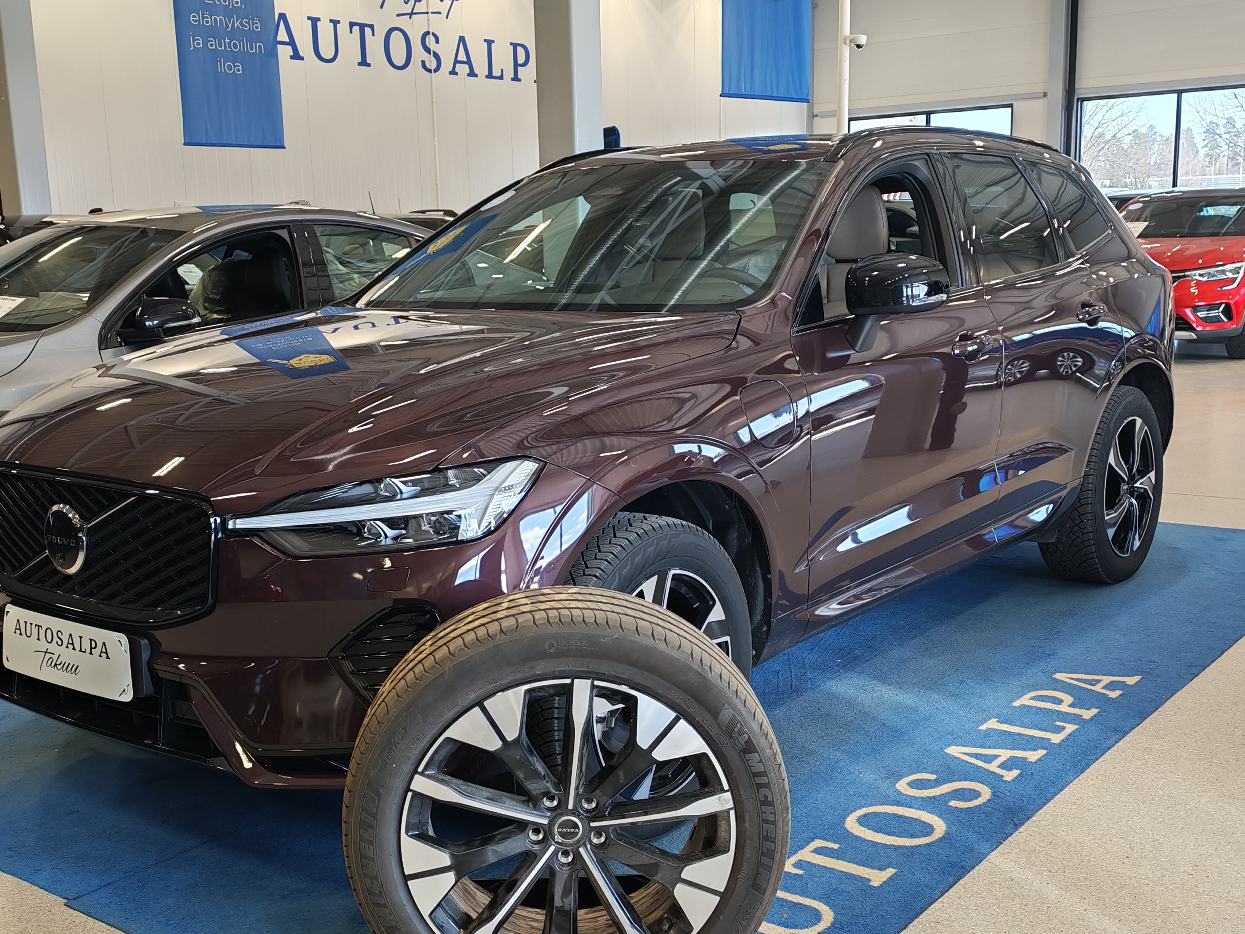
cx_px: 559
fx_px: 1511
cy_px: 546
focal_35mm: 42
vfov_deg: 34.3
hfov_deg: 44.7
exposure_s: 1/100
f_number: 1.9
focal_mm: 6.12
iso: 120
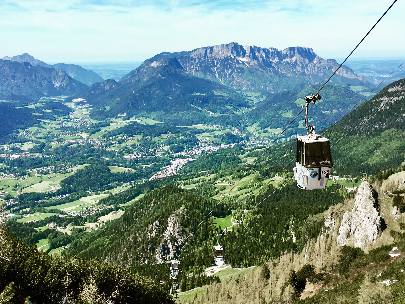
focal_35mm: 44
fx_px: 515
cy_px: 160
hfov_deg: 42.9
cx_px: 210
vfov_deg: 32.9
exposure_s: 1/1012
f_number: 2.2
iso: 25
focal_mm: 4.15
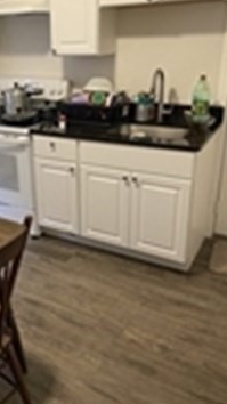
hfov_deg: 32.0
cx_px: 48
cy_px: 183
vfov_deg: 55.2
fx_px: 385
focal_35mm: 36
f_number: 1.8
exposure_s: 1/60
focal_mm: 4.25
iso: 250
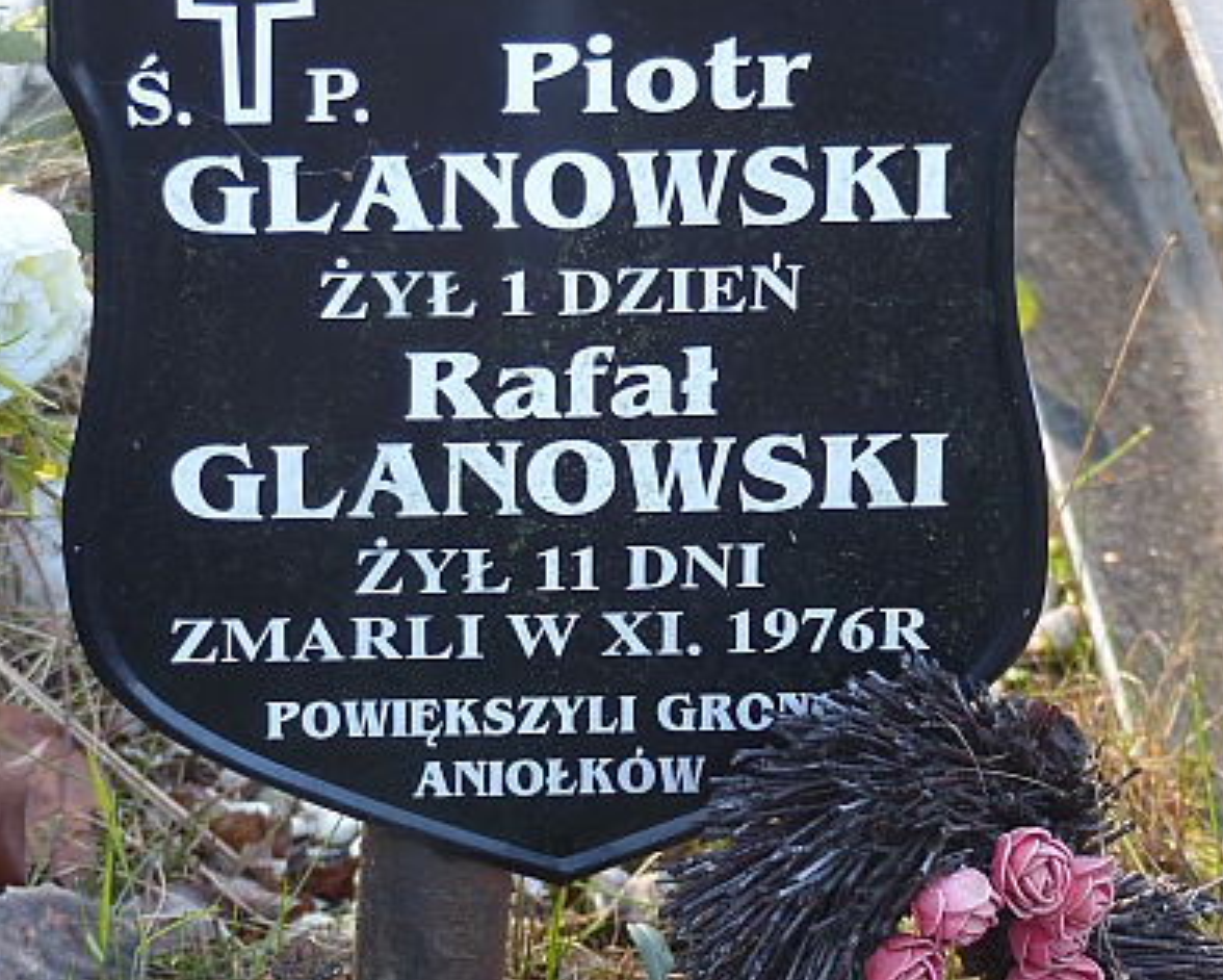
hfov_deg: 7.6
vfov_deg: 6.1
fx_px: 9235
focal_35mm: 255
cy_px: 356
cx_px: 674
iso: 125
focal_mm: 28.7
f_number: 2.8
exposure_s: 1/80
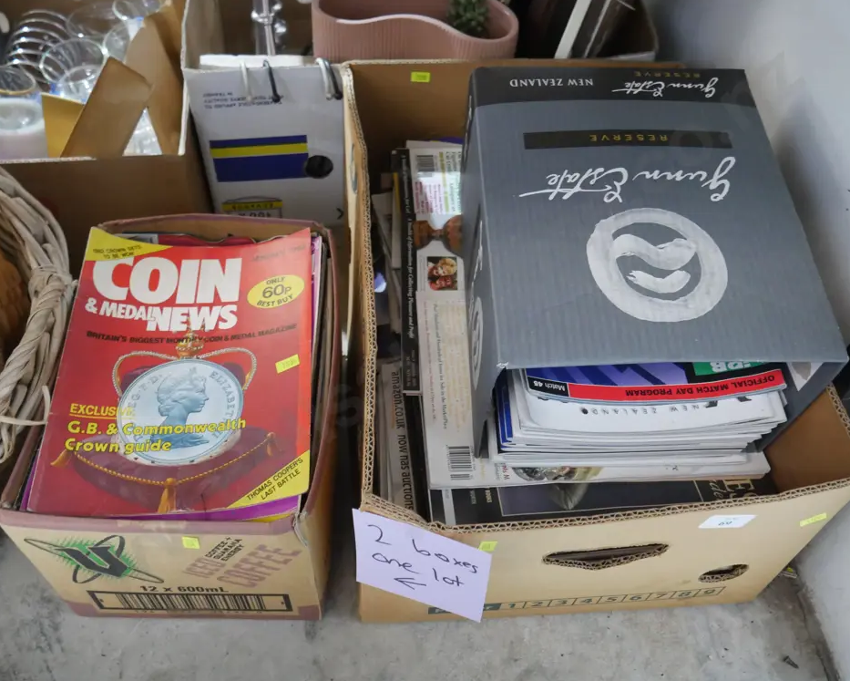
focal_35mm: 30
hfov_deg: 58.8
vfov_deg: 48.5
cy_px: 347
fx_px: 755
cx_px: 421
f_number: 4
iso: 3200
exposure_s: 1/25
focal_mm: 14
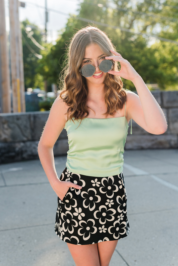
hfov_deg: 27.0
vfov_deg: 39.6
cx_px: 89
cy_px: 133
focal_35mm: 50
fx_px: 371
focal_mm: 50
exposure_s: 1/2500
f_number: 3.5
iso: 500
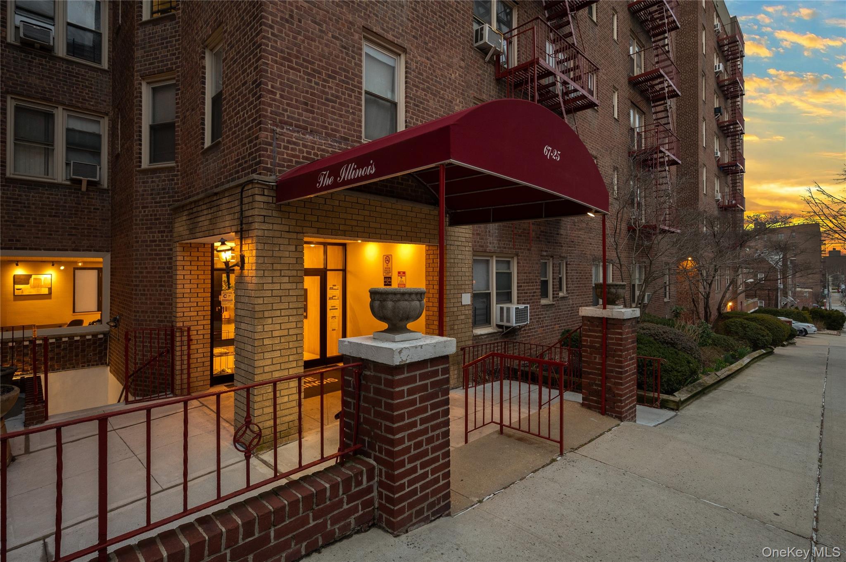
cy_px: 281
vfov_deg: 70.3
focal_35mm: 17
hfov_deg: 93.3
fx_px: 399
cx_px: 423
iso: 1800
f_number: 9
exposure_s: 1/20
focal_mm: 17
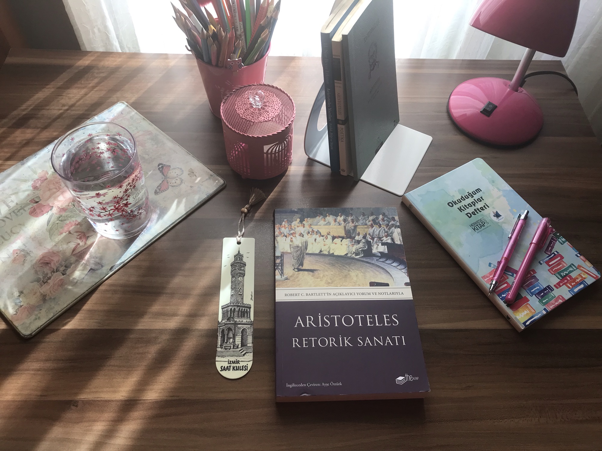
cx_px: 301
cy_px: 226
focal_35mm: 28
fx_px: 487
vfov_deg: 49.7
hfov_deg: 63.4
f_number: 1.8
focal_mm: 3.99
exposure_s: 1/219
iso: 20
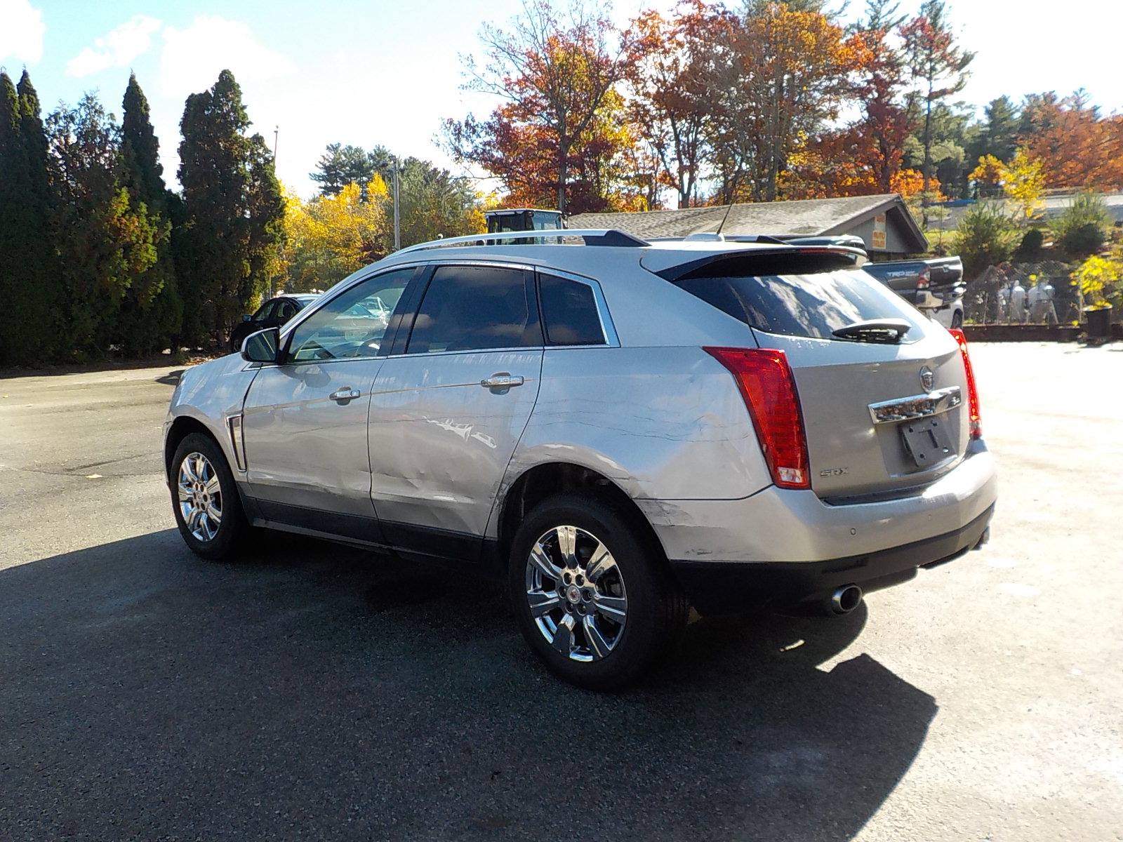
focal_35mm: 30
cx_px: 562
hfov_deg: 60.0
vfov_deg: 46.8
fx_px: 973
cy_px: 421
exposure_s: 1/500
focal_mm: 4.1
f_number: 3.3
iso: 125
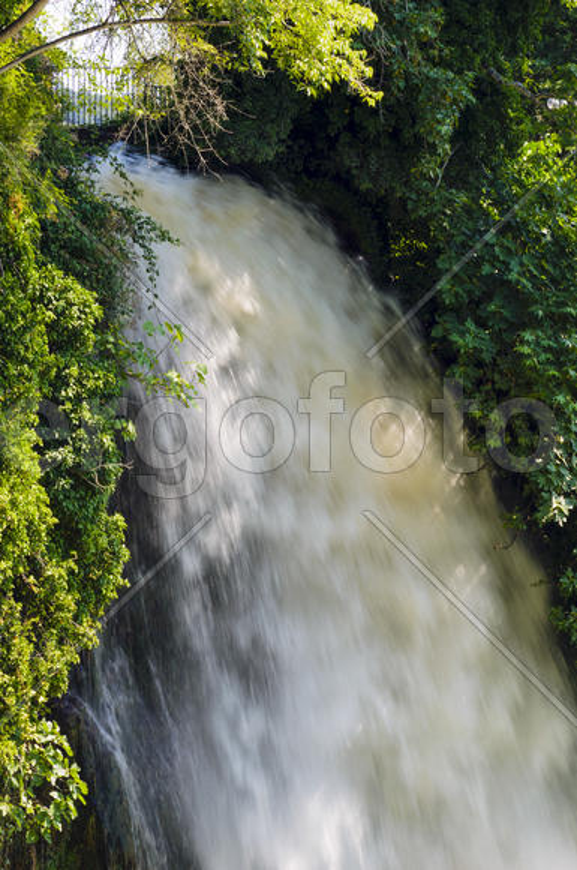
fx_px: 2242
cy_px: 435
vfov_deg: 21.9
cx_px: 288
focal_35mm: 93
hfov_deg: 14.7
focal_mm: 62
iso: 100
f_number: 13
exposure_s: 1/30
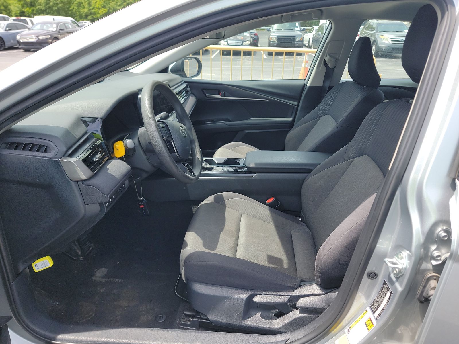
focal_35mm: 24
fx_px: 318
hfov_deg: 71.6
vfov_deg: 56.8
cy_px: 172
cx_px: 230
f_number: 1.8
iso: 50
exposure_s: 1/212
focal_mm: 6.7
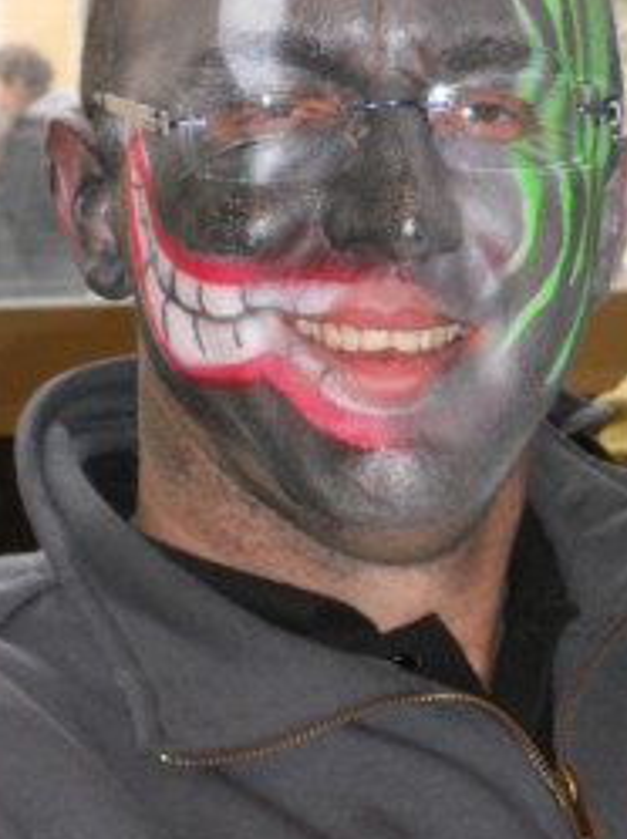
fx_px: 4479
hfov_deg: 8.0
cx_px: 453
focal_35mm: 185
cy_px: 297
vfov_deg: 10.7
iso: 500
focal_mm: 16.5
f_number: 5.4
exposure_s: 1/60
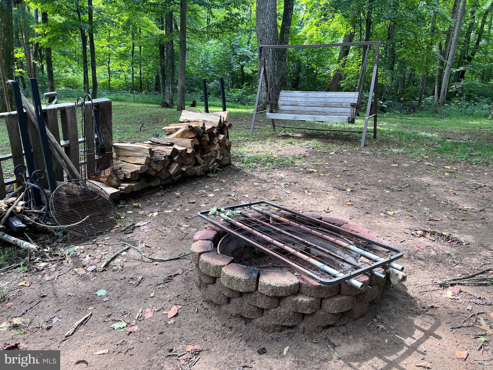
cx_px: 246
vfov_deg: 53.1
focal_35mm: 26
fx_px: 370
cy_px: 185
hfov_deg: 67.3
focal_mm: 5.7
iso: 40
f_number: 1.5
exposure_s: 1/121
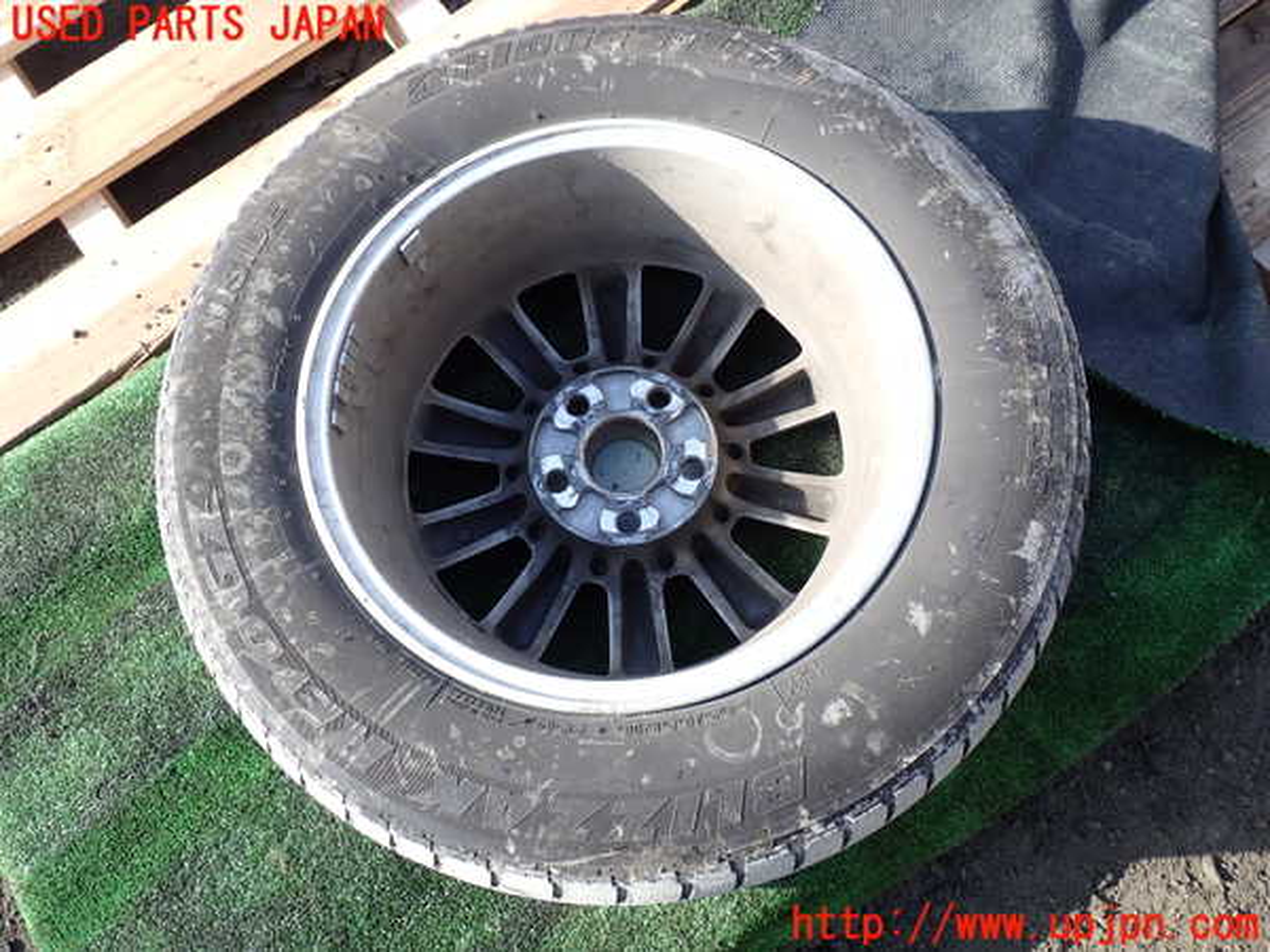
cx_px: 635
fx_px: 1101
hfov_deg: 60.0
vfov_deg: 46.8
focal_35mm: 30
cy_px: 476
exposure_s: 1/250
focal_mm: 5.4
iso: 100
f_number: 3.2
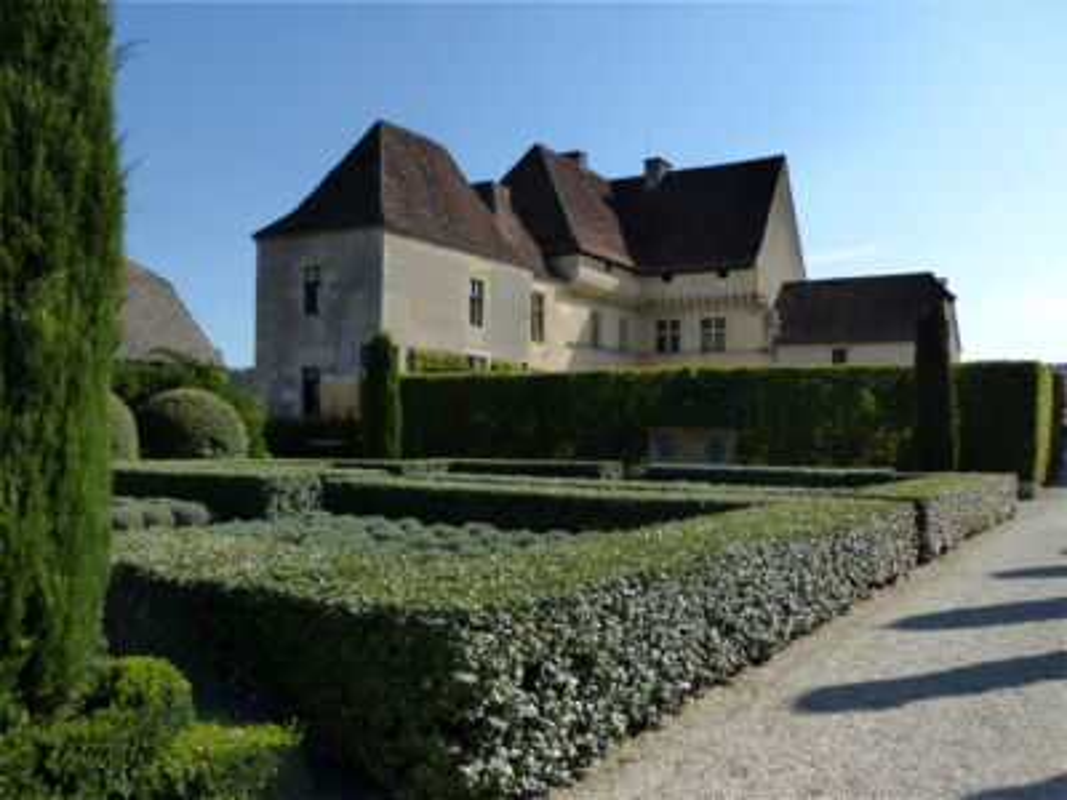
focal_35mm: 30
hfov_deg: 60.0
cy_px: 400
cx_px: 534
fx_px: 925
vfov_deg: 46.8
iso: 200
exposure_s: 1/2000
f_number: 2.8
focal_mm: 5.5
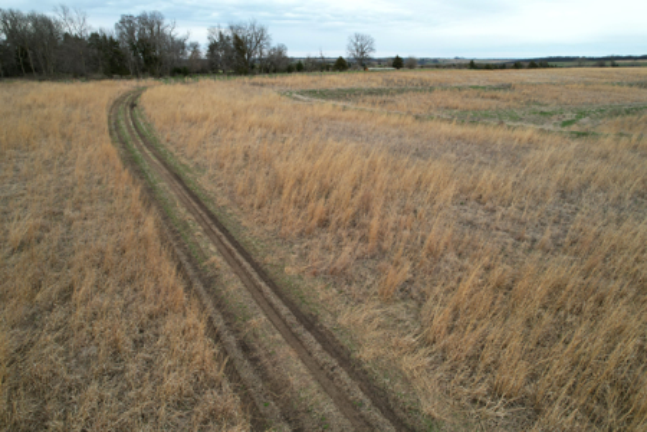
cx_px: 324
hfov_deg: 78.6
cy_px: 216
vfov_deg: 57.2
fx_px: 395
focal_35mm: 22
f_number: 2.8
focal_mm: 8.38
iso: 100
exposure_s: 1/500
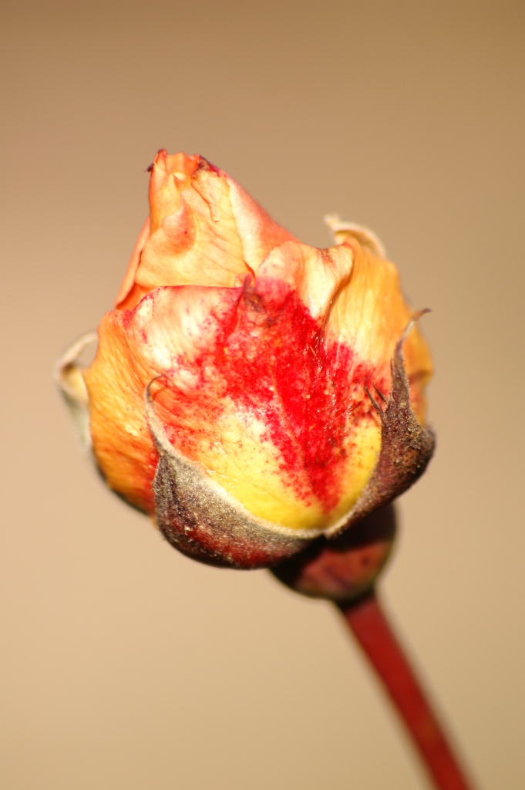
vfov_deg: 6.0
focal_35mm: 345
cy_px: 395
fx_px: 7559
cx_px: 262
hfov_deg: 4.0
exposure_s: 1/250
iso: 200
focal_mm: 230
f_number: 8
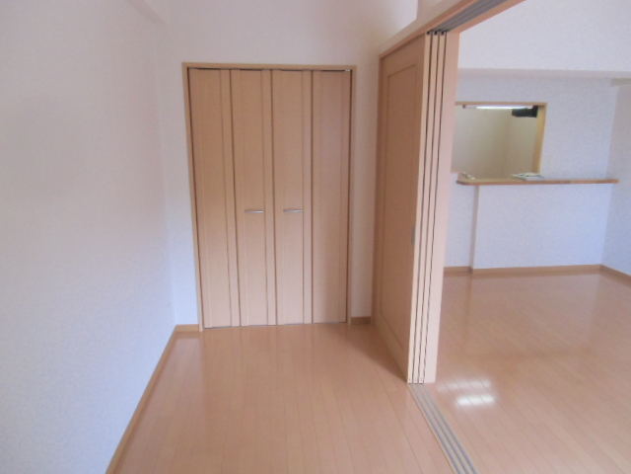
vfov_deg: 56.8
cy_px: 237
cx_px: 316
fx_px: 437
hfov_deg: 71.6
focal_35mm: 24
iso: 400
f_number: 3
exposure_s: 1/125
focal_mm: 4.24
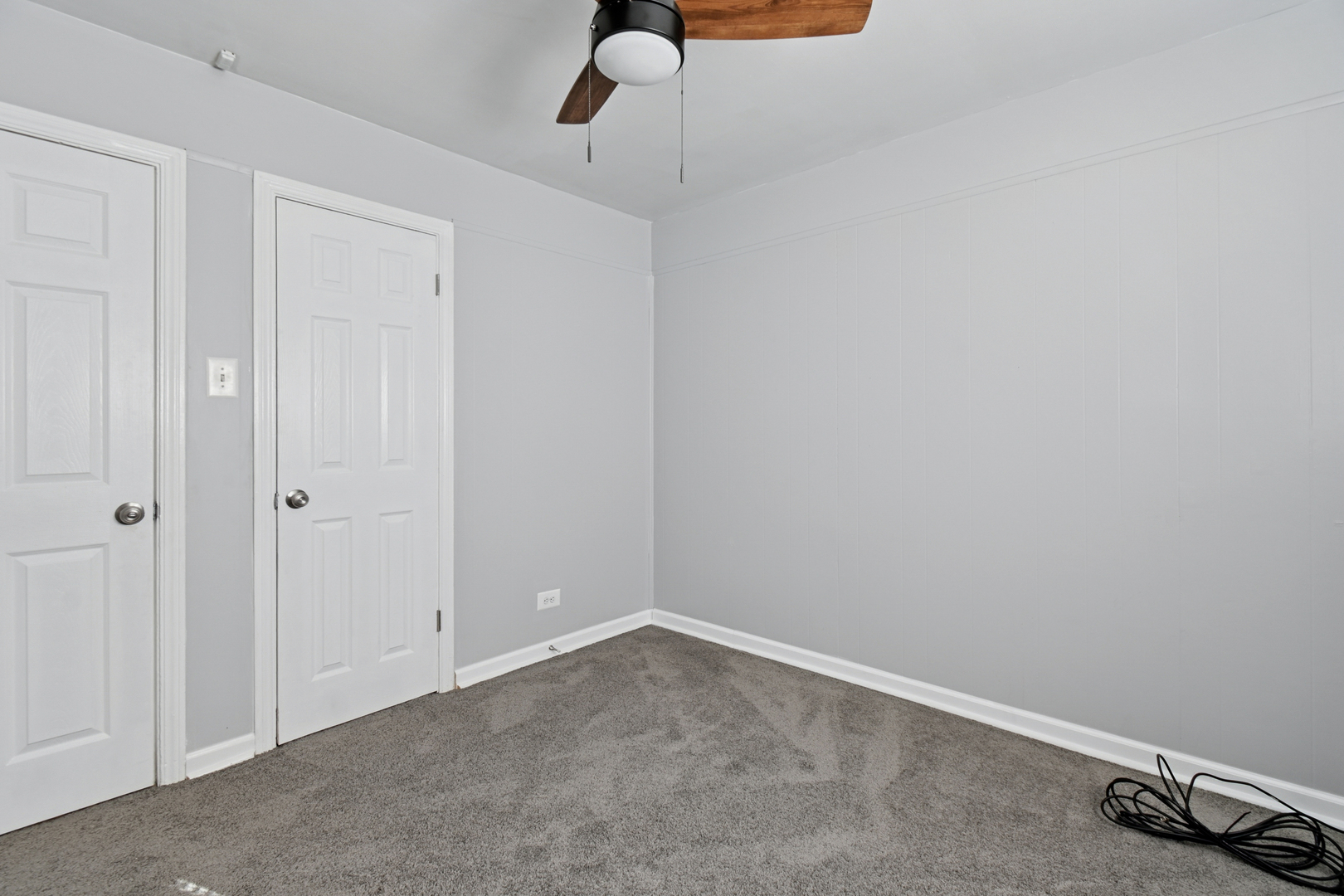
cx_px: 672
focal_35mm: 15
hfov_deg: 100.4
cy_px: 448
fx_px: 560
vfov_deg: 77.3
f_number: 8
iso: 400
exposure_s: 1/2
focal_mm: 10
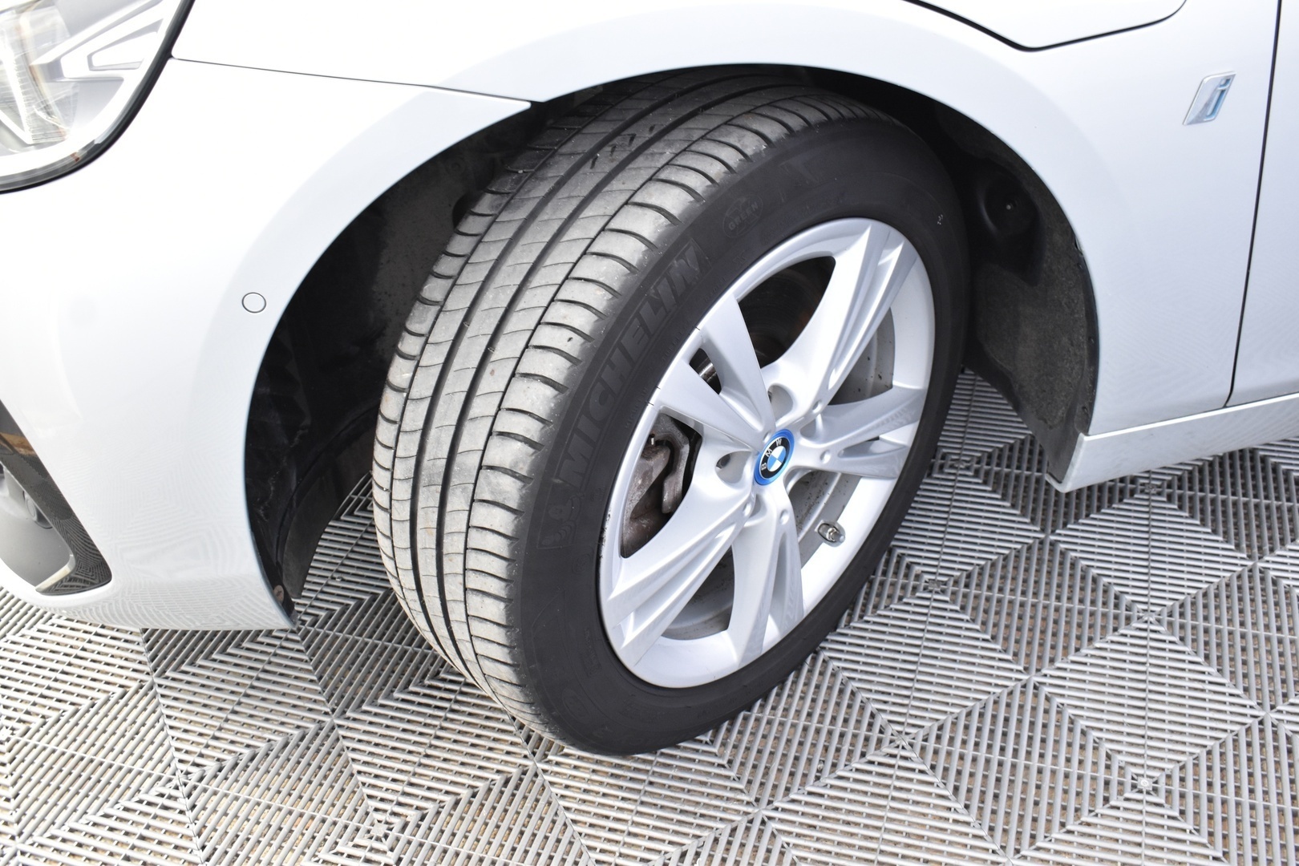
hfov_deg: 53.1
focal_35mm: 36
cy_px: 433
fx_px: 1299
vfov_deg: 36.9
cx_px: 650
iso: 1250
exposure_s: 1/8
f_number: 5.6
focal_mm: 24
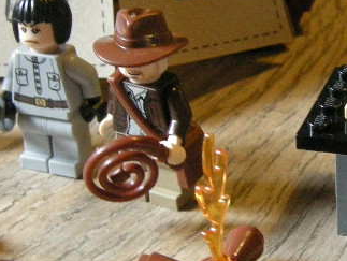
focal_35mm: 114
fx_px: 1144
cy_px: 126
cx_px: 341
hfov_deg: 16.9
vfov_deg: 13.0
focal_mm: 7.5
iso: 400
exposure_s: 1/31.7
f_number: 2.7
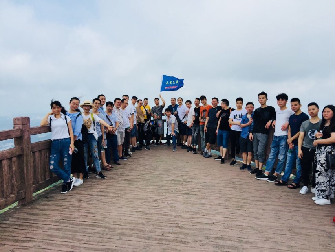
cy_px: 126
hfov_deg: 61.7
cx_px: 168
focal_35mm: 29
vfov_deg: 48.2
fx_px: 281
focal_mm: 4.15
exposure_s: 1/1883
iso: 32
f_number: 2.2
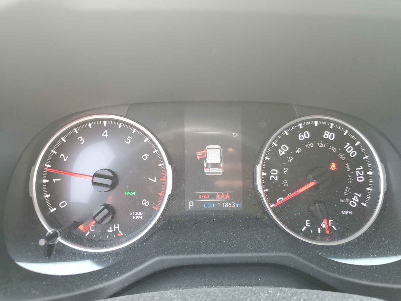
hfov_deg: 65.3
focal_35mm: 27
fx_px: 313
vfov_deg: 51.4
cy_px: 154
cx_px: 206
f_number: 1.5
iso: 104
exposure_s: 1/60.2
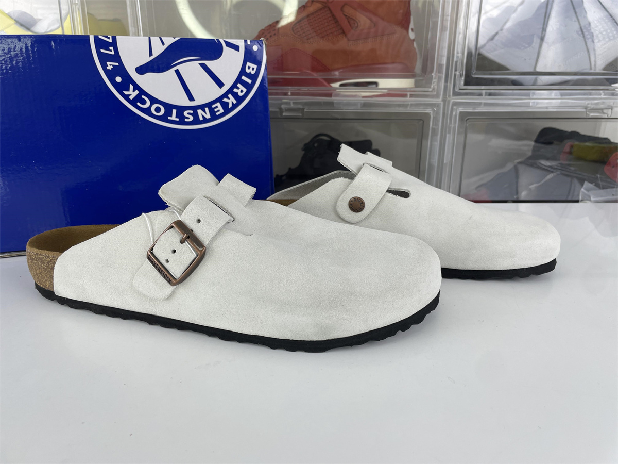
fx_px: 464
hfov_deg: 67.3
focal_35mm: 26
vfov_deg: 53.1
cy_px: 232
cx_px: 309
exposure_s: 1/191
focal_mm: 4.2
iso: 32
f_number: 1.6
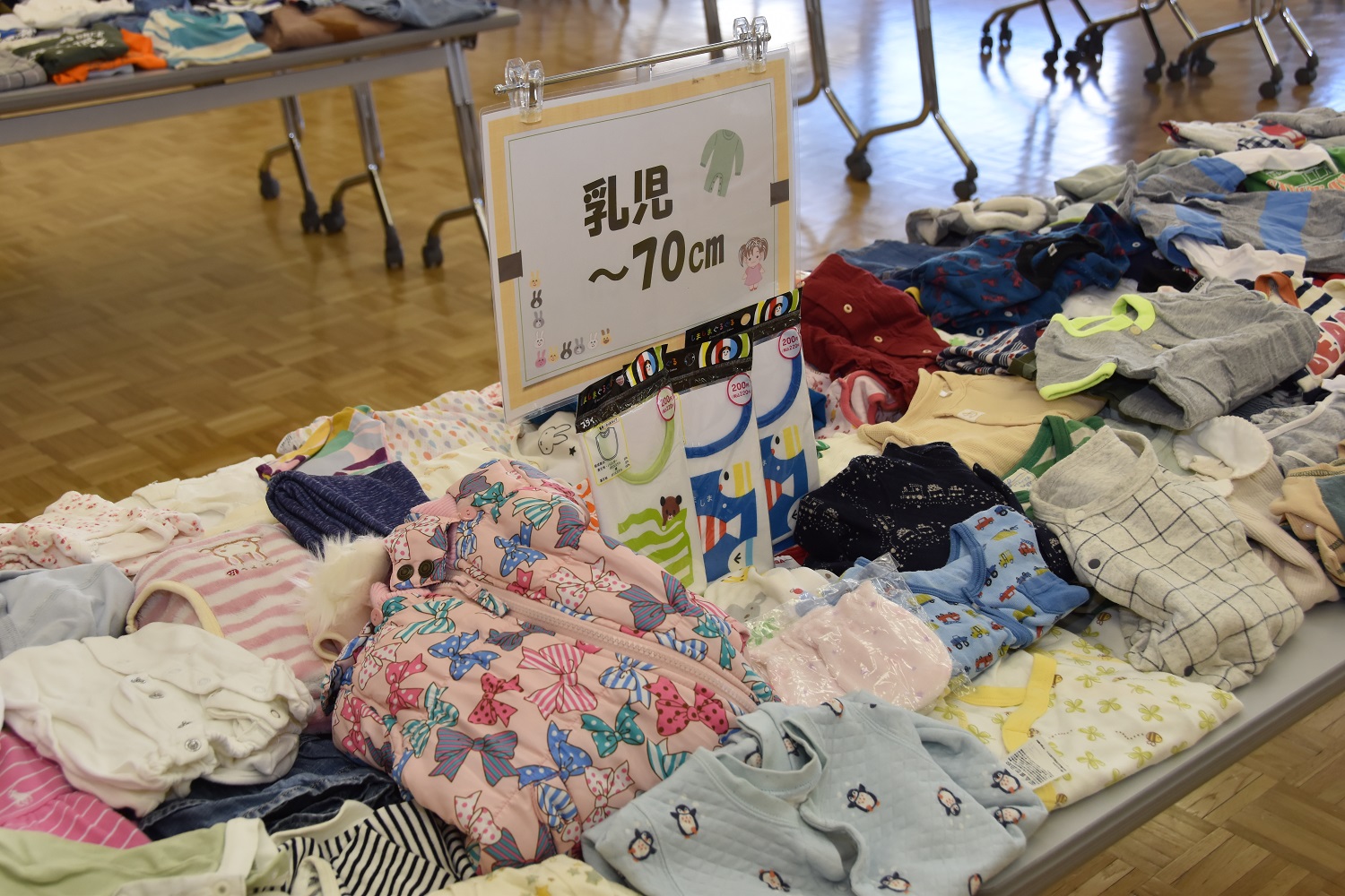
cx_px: 672
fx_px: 1625
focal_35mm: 44
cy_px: 448
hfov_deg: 45.0
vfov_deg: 30.8
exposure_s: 1/125
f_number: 5.6
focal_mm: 29
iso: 640
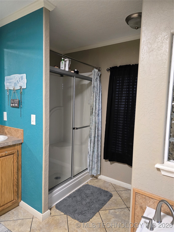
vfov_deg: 73.9
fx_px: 154
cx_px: 87
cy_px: 116
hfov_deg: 58.9
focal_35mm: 23
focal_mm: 6.3
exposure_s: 1/120
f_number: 1.7
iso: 800
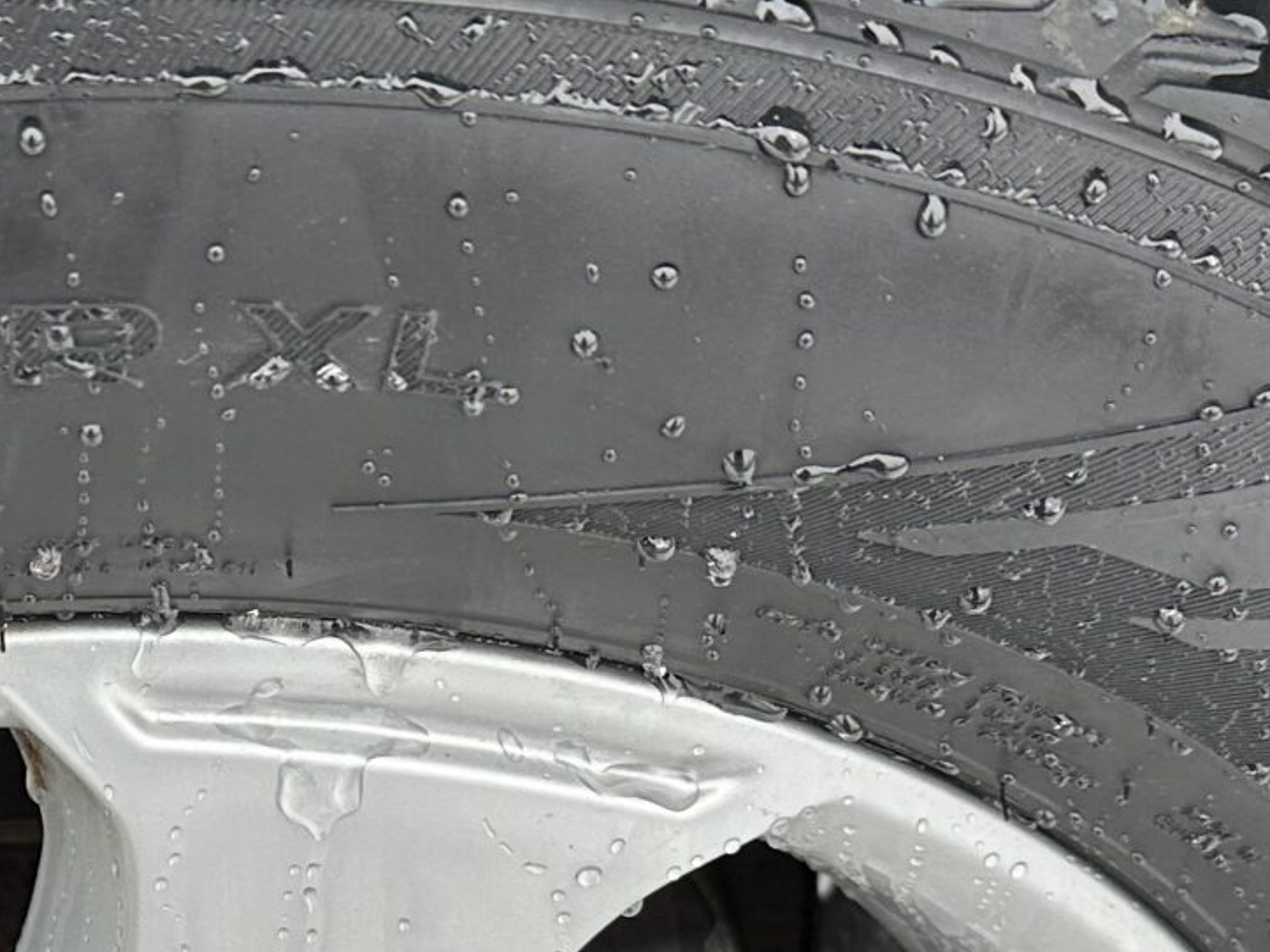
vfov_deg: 17.1
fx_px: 3118
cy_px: 885
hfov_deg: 22.4
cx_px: 118
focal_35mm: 85
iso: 100
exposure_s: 1/121
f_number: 1.78
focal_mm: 6.86
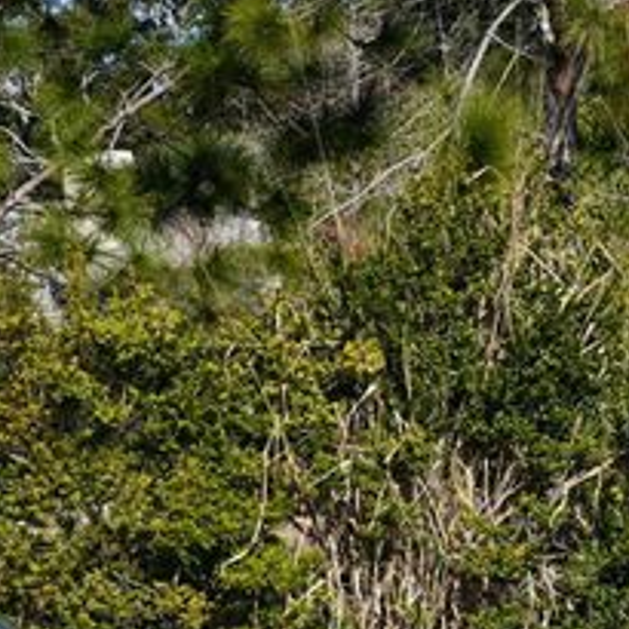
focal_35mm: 202
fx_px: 4153
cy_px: 604
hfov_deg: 8.5
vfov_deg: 8.6
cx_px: -301
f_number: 9
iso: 100
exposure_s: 1/320
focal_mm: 38
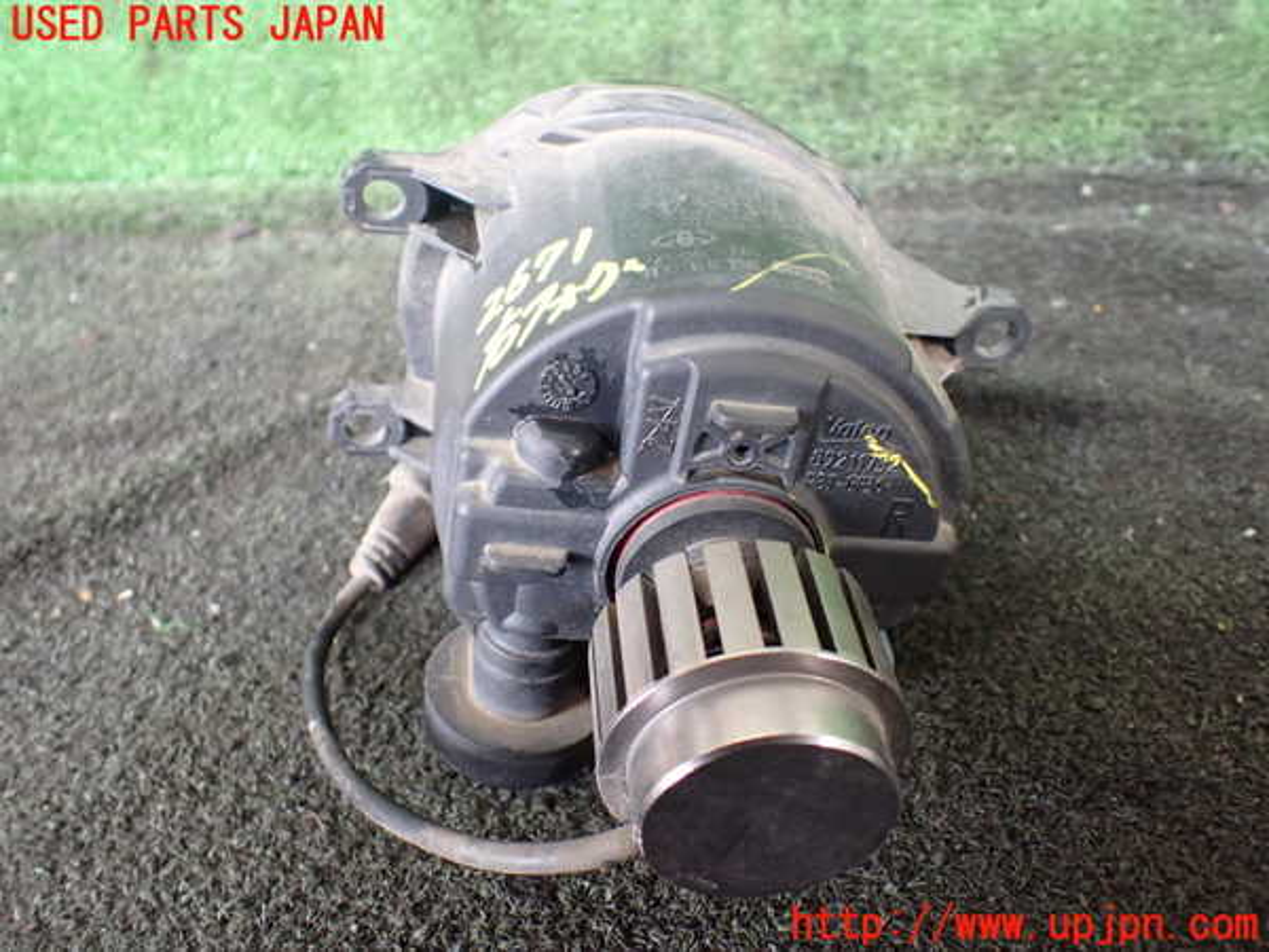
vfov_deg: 46.8
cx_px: 634
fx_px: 1100
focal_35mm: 30
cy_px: 476
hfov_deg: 60.0
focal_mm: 5.4
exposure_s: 1/50
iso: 800
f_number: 2.3
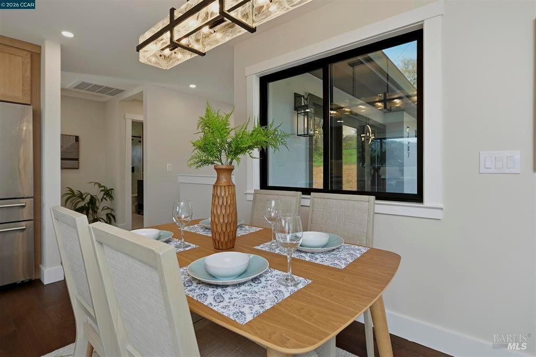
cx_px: 268
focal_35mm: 17
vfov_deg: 70.4
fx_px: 253
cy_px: 178
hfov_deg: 93.3
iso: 125
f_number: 5
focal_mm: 17
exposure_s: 1/200
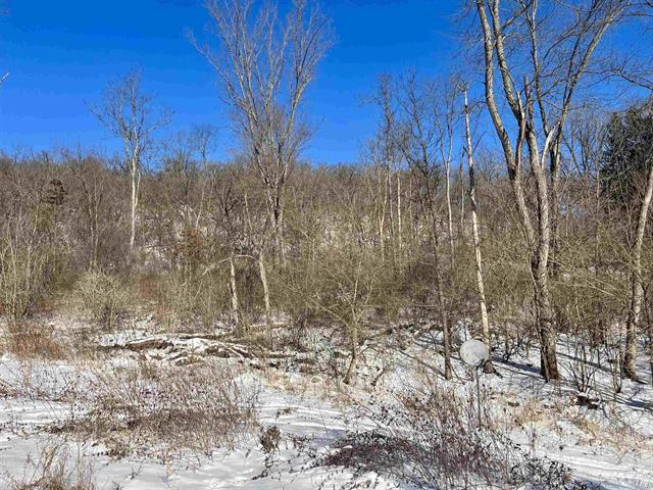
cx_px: 326
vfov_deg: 53.1
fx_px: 490
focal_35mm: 26
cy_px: 245
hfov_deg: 67.3
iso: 50
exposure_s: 1/4854
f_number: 1.6
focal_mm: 5.1
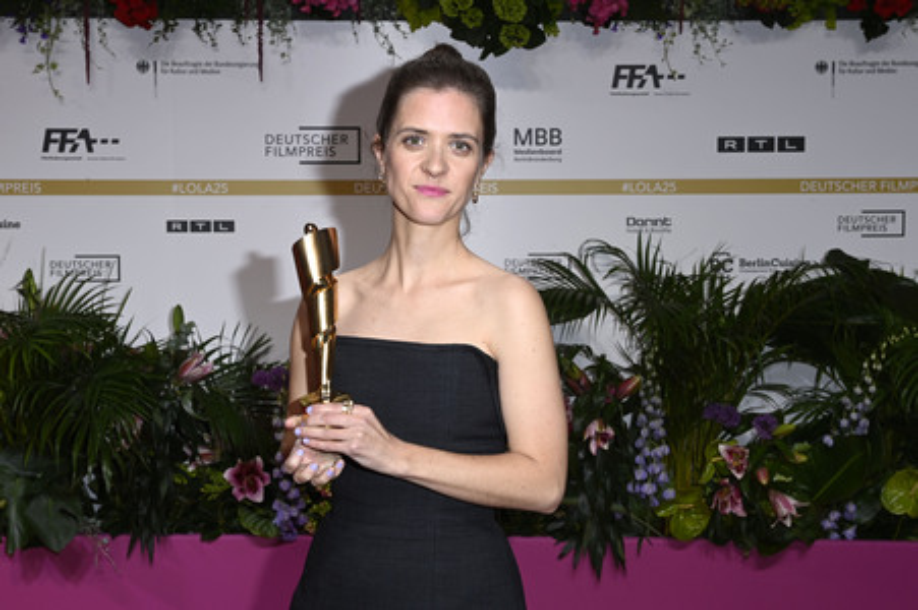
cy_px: 305
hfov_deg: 41.1
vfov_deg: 28.0
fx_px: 1223
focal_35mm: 48
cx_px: 459
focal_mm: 48
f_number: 6.3
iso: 640
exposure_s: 1/250
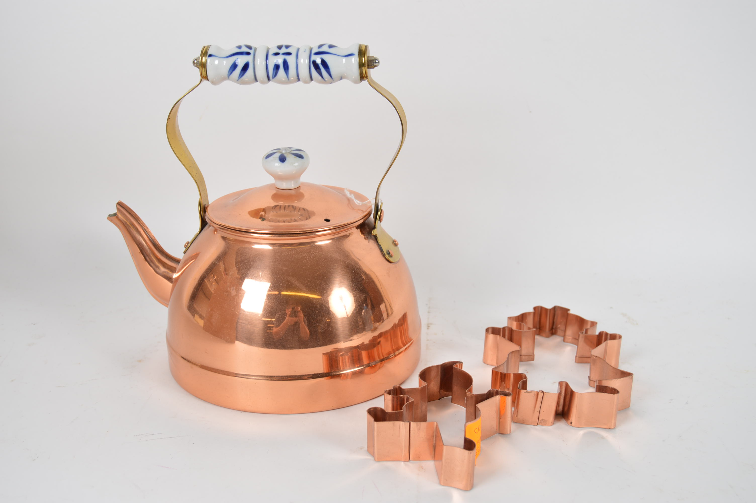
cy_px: 252
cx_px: 378
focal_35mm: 48
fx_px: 1007
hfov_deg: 41.1
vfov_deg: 28.0
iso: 100
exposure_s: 1/80
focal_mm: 32
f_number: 5.6
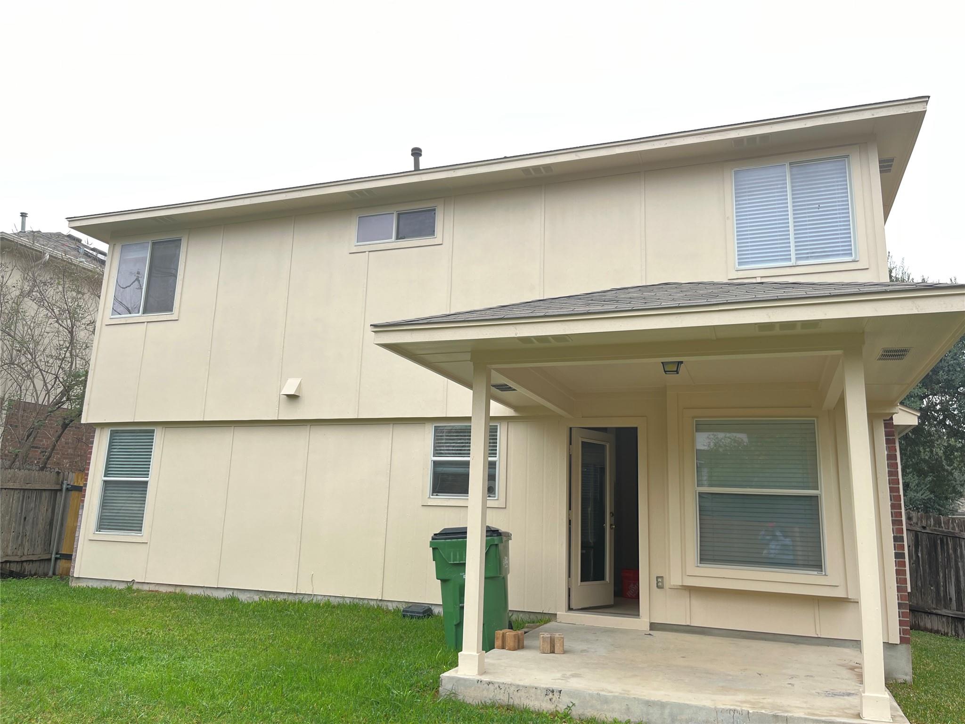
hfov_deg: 67.3
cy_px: 362
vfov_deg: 53.1
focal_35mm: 26
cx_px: 482
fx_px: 725
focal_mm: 5.1
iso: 50
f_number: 1.6
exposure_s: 1/187
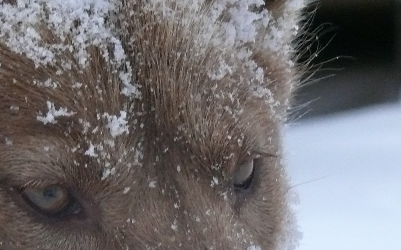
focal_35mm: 548
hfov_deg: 3.8
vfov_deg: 2.4
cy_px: 195
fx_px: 5989
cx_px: 125
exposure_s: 1/250
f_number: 5.6
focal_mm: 39
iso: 400
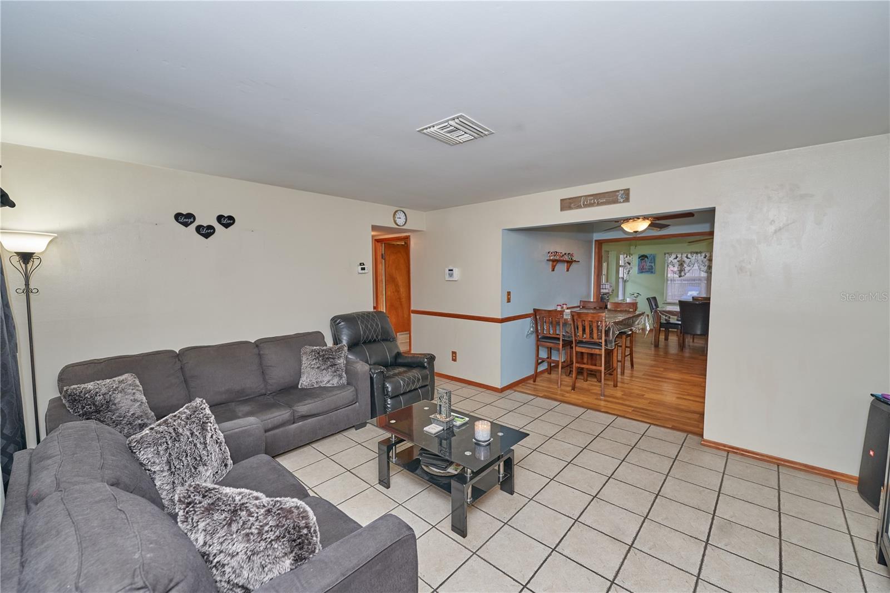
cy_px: 296
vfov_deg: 81.2
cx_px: 445
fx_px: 346
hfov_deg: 104.3
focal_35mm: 14
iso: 800
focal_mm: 14
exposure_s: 1/200
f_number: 4
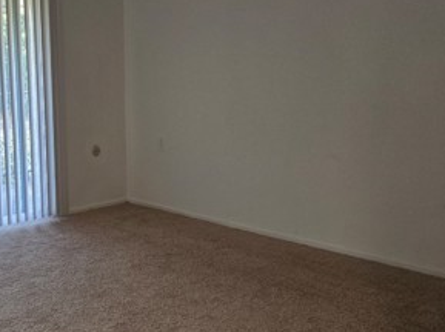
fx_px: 655
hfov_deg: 35.4
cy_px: 177
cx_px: 49
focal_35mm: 51
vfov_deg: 28.5
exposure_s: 1/120
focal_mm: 6.3
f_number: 1.7
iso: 250
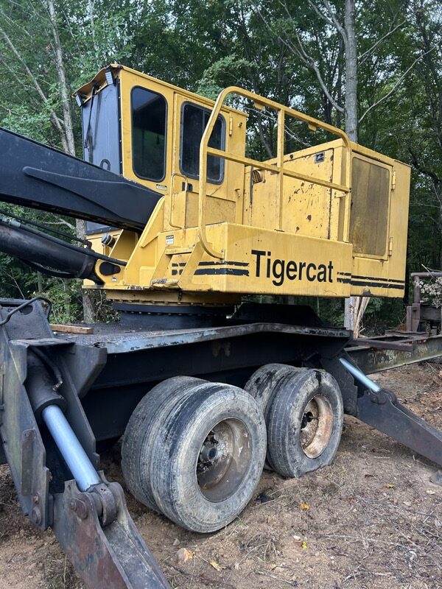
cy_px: 294
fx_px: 443
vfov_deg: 67.3
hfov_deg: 53.1
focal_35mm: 26
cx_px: 221
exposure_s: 1/324
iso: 50
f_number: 1.5
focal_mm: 5.7
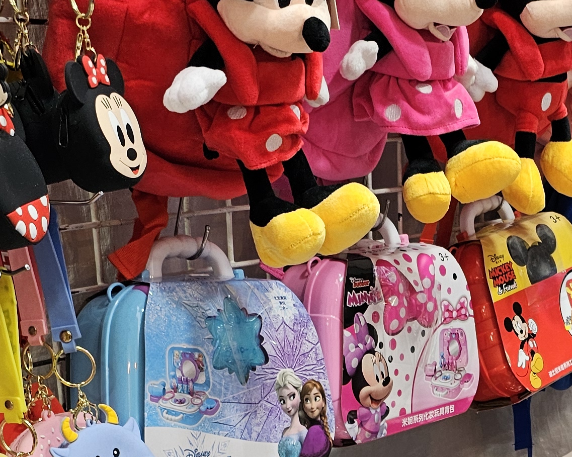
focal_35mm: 79
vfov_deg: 18.2
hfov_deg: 23.4
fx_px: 1337
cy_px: 585
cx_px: 539
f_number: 1.7
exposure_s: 1/100
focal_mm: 6.3
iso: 80
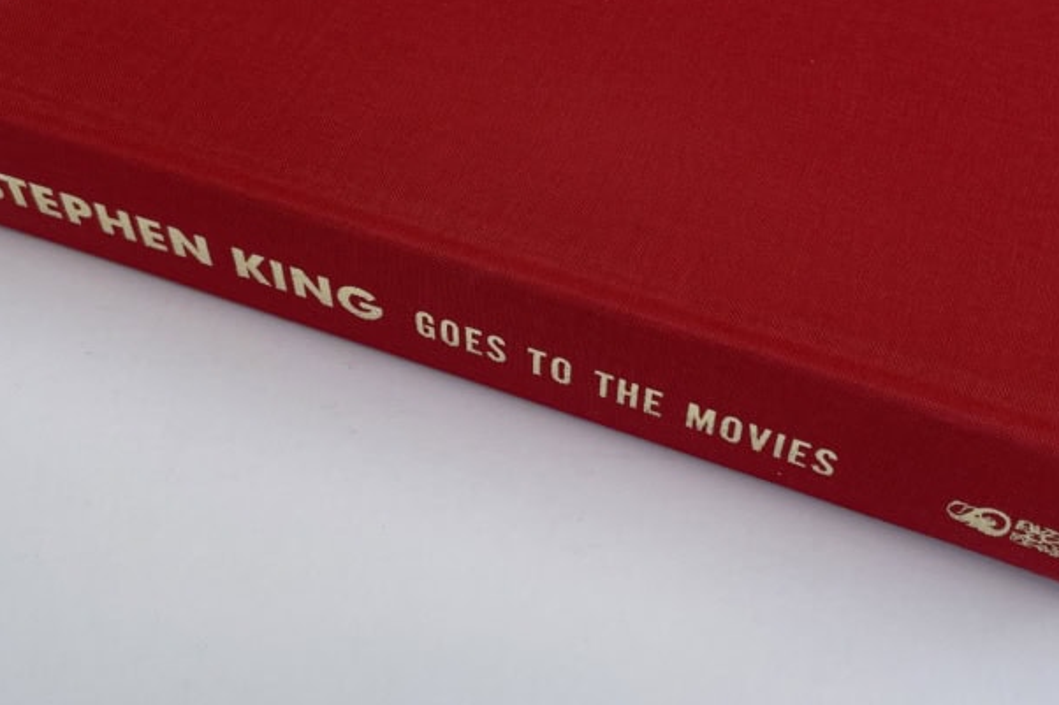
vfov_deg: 29.0
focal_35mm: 46
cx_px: 559
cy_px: 229
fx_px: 1353
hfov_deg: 42.7
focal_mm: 4.2
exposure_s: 1/485
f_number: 1.6
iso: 32
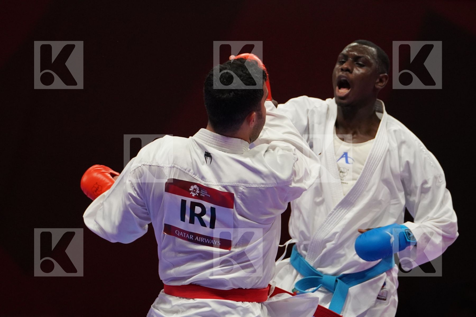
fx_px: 4932
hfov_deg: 5.5
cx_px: 238
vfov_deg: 3.7
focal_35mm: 373
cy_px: 158
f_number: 4
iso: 2500
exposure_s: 1/1000
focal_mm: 249
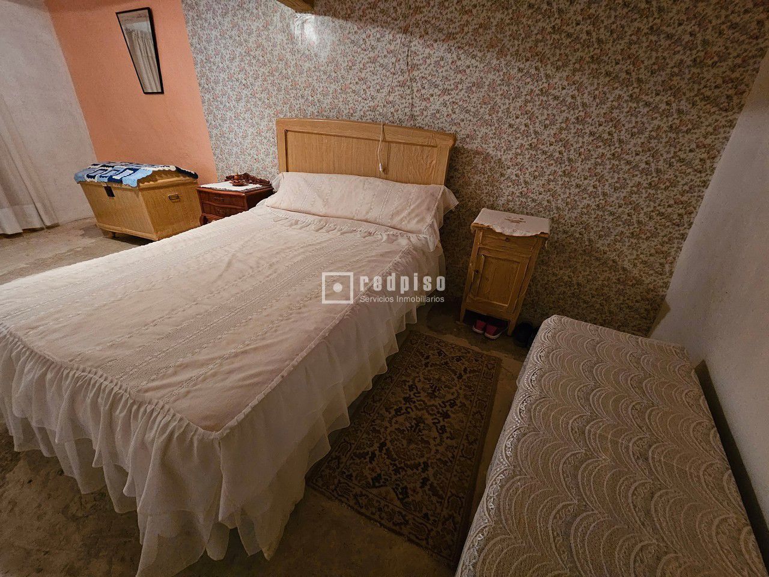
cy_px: 288
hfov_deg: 106.2
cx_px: 384
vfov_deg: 89.9
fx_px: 289
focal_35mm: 13
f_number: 2.2
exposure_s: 1/25
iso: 1000
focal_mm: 2.2
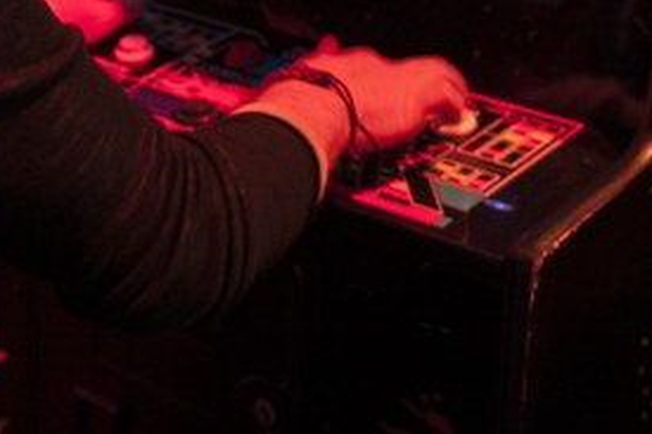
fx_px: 1900
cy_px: -209
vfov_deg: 12.4
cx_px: 180
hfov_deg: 19.4
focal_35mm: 105
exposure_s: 1/15
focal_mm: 24
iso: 1600
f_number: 2.8
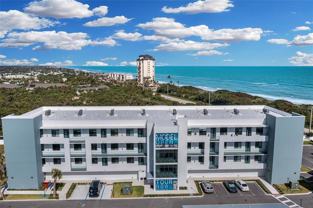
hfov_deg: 65.5
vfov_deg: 46.3
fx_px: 243
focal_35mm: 28
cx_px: 156
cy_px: 104
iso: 200
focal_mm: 10.26
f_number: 6.3
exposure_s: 1/800
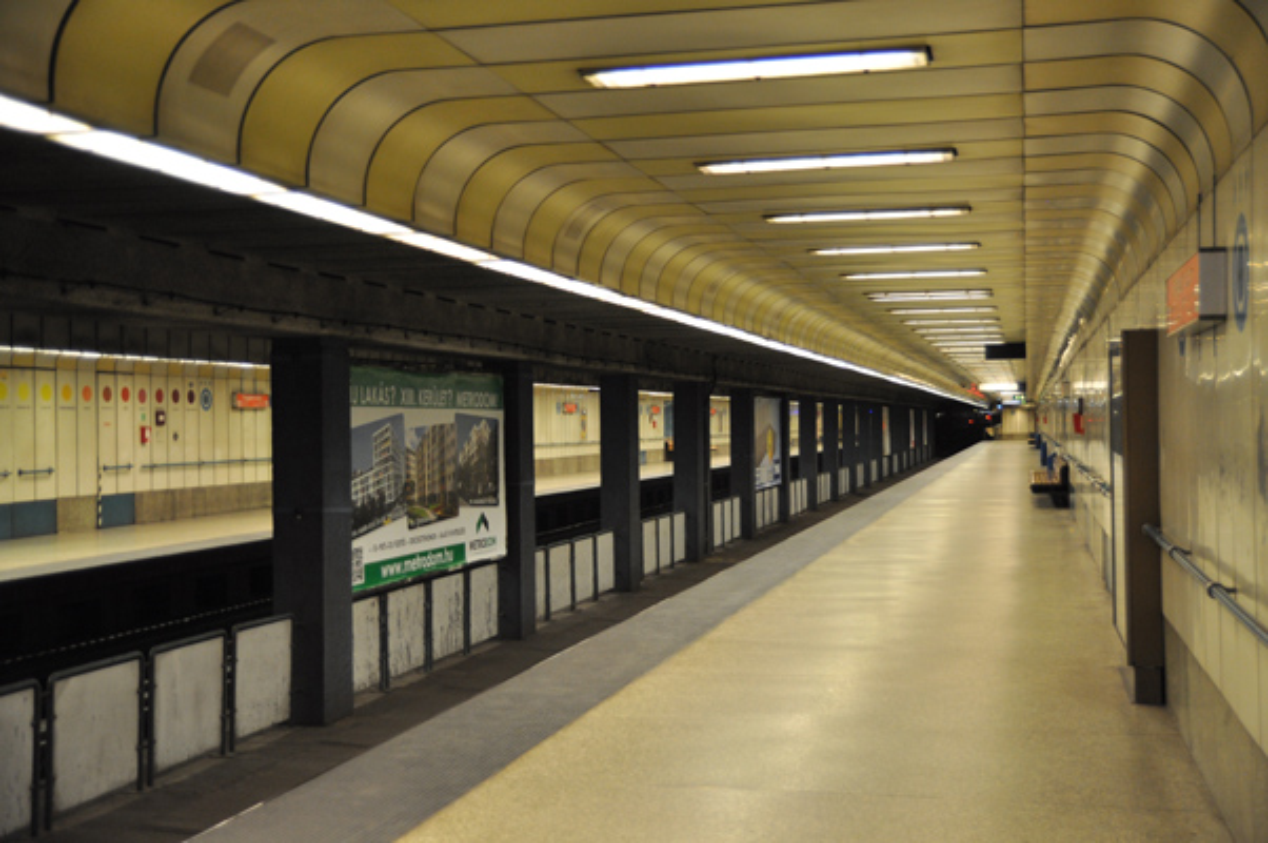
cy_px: 422
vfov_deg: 29.8
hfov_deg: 43.6
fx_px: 1583
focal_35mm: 45
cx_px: 634
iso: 800
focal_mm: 30
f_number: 3.5
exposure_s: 1/50
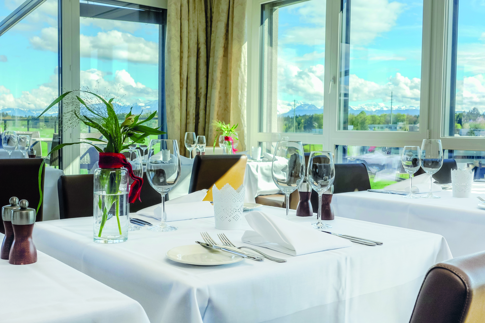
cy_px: 162
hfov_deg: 47.4
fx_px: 552
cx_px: 242
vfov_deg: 32.6
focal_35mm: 41
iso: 125
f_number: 5.6
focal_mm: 14.9
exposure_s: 1/250
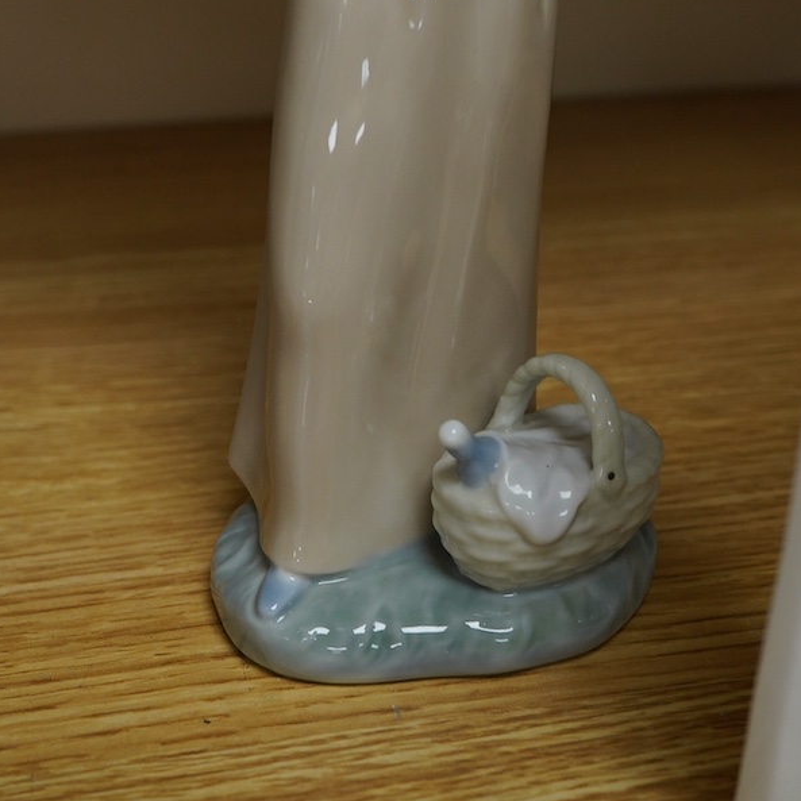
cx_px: 400
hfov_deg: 29.6
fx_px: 1518
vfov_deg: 29.6
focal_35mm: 58
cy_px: 394
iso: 1250
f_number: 10
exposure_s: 1/125
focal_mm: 30
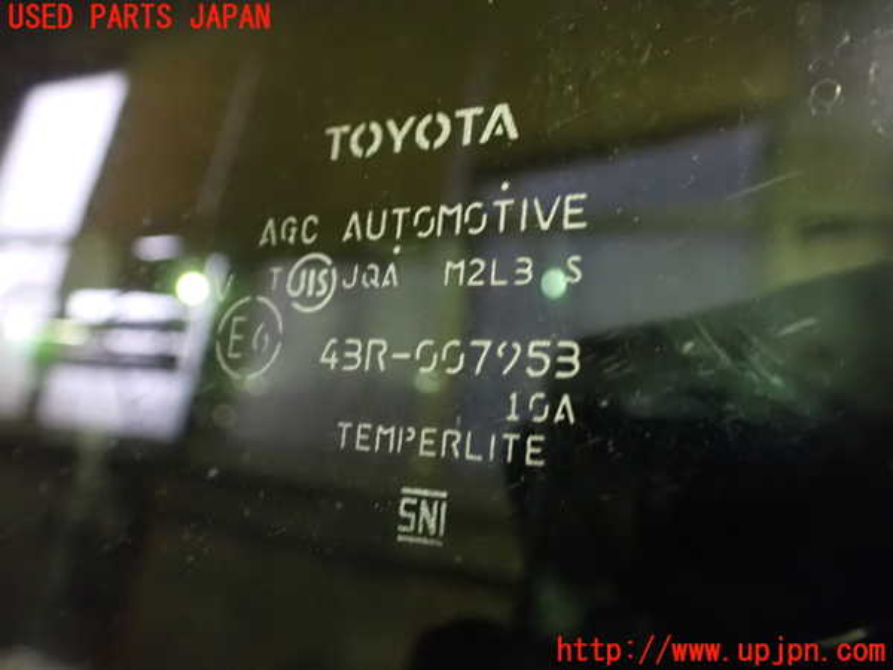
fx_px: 774
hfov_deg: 60.0
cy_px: 335
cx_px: 446
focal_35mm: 30
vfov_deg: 46.8
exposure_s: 1/25
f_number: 2.3
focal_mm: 5.4
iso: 1600
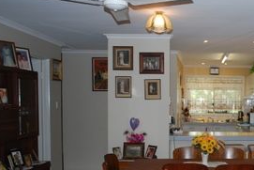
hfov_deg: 36.5
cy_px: 122
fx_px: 367
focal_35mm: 52
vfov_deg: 25.8
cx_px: 214
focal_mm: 20
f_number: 3.8
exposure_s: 1/60
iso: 200
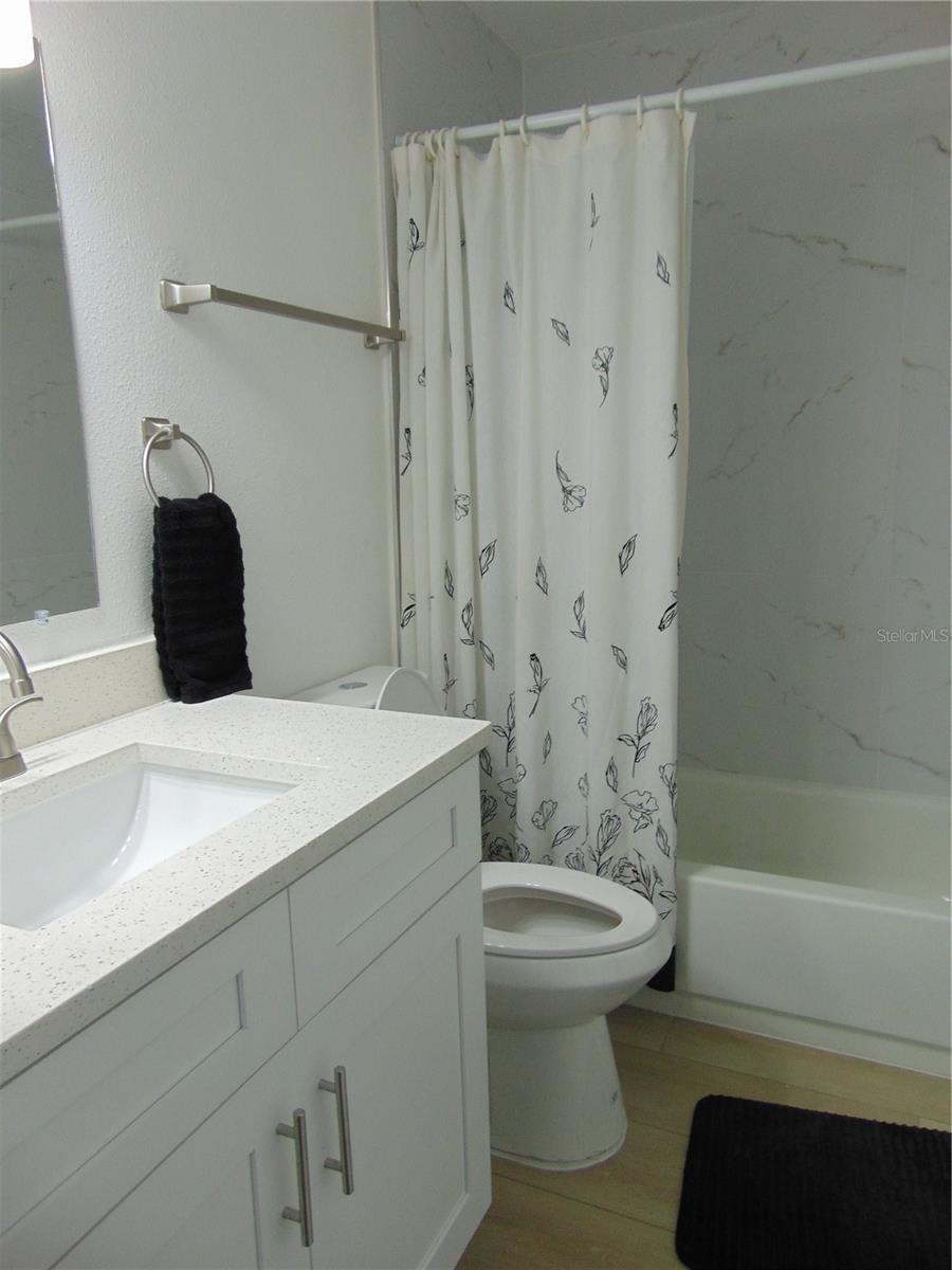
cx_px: 476
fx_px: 917
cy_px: 635
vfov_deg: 69.4
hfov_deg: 54.9
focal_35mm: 25
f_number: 3
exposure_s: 1/40
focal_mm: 4.5
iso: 100
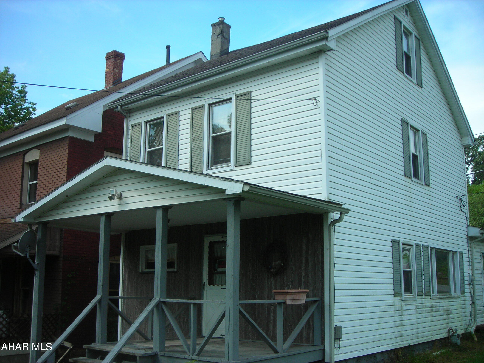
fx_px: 531
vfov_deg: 37.7
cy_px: 182
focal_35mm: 38
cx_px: 242
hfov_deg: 49.0
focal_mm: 6.3
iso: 50
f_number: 3.2
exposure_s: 1/406
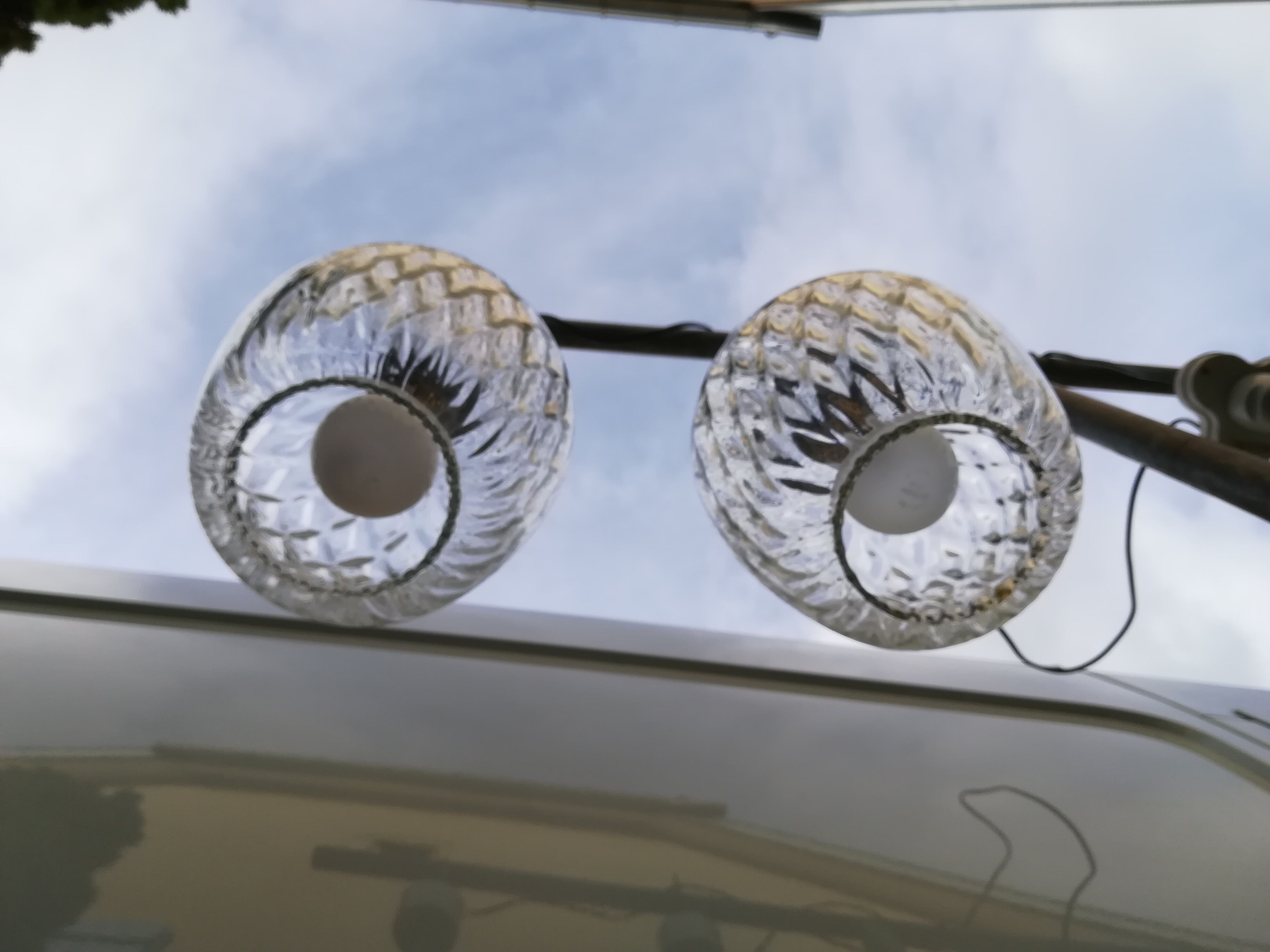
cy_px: 476
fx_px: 954
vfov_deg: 53.1
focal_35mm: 26
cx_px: 635
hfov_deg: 67.3
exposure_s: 1/843
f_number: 2.2
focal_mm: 3.83
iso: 50
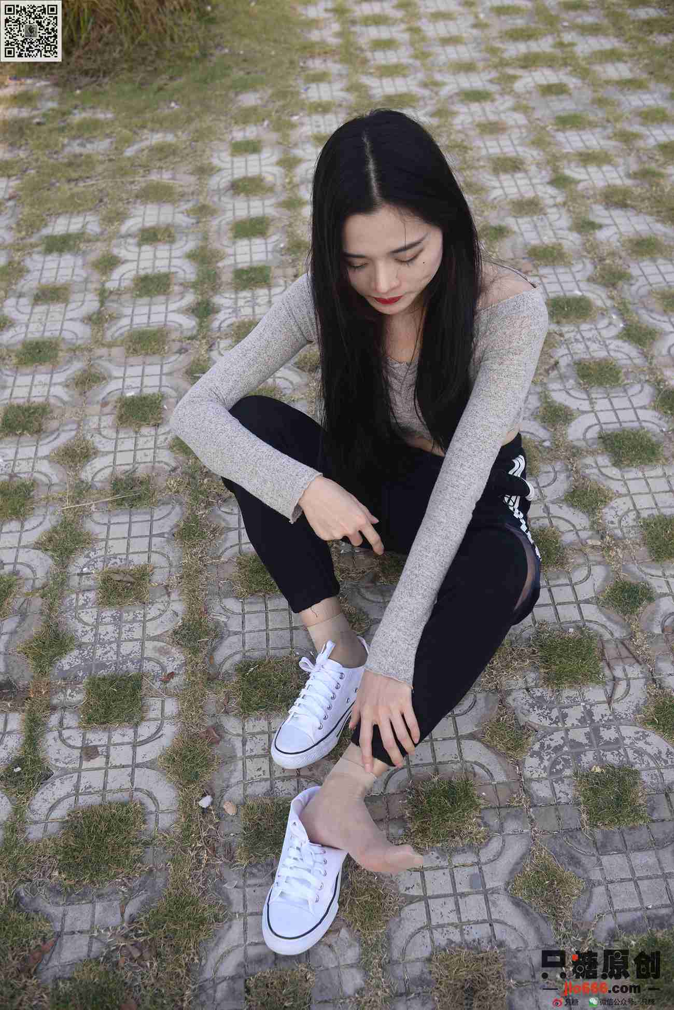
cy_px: 505
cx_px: 337
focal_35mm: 35
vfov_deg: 54.4
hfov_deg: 37.9
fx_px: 982
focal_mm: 35
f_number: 5.6
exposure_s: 1/320
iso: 100
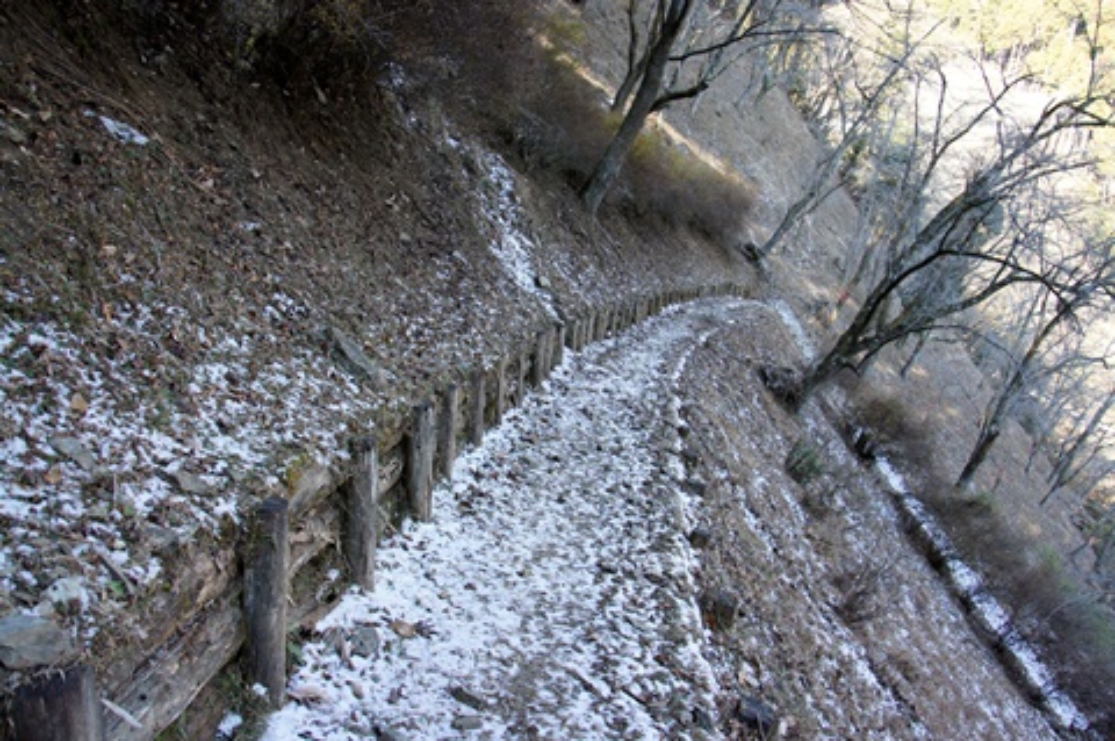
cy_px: 370
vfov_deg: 47.8
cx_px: 558
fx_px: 835
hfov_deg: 67.4
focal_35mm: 27
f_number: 5
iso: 200
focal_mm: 18
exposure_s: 1/60
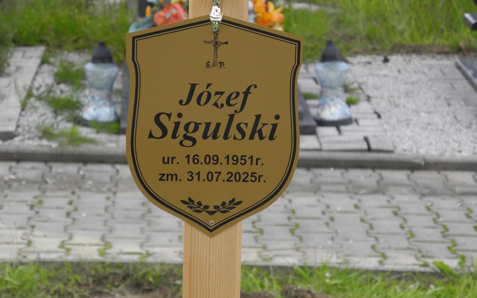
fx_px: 1937
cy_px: 148
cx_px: 244
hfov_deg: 14.0
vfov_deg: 8.8
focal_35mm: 149
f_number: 5
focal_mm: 28.9
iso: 100
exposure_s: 1/250
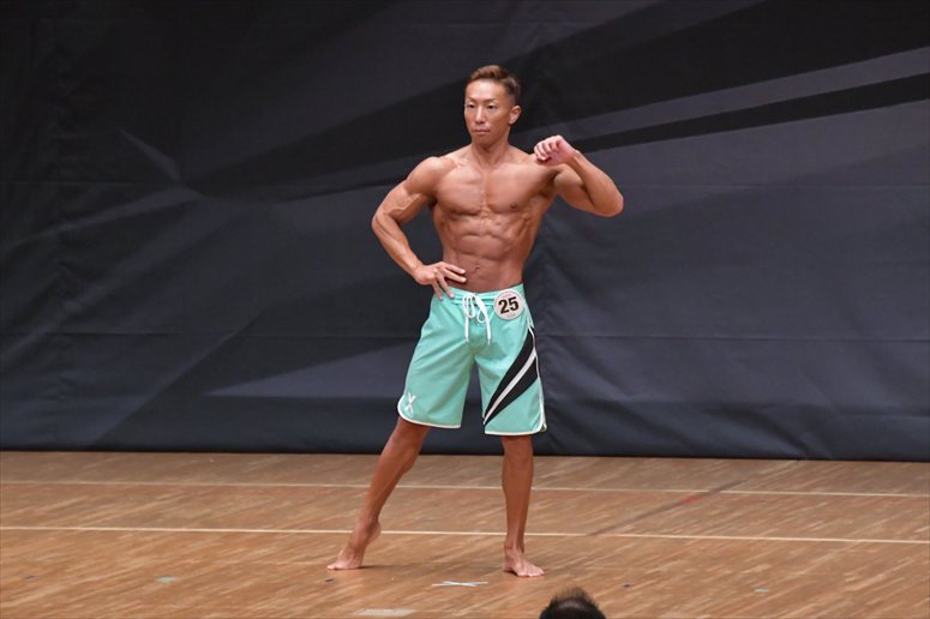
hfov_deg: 7.2
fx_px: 7359
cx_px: 465
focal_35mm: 285
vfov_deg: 4.8
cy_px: 310
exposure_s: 1/400
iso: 6400
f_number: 5.6
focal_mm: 190
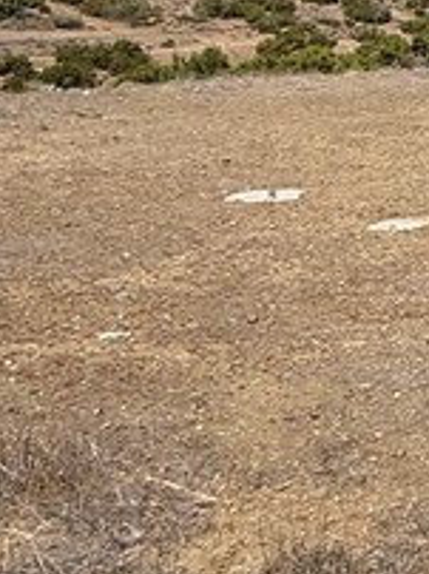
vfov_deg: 25.5
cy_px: -54
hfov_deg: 14.2
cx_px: 1023
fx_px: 1176
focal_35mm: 71
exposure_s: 1/2506
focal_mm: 2.22
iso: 50
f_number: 2.2
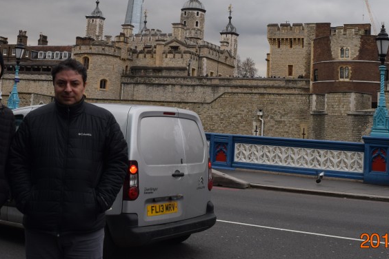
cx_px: 174
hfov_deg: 40.3
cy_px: 41
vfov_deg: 26.8
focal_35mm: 49
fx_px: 529
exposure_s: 1/160
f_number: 6.3
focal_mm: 18
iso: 400
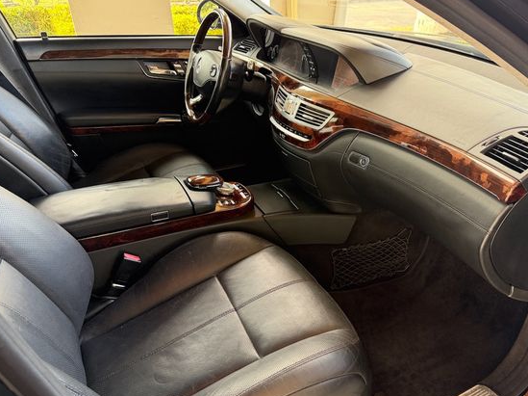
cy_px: 216
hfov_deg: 63.3
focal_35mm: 28
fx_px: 427
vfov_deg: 49.6
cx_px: 297
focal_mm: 6.76
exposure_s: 1/76
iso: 200
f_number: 1.78
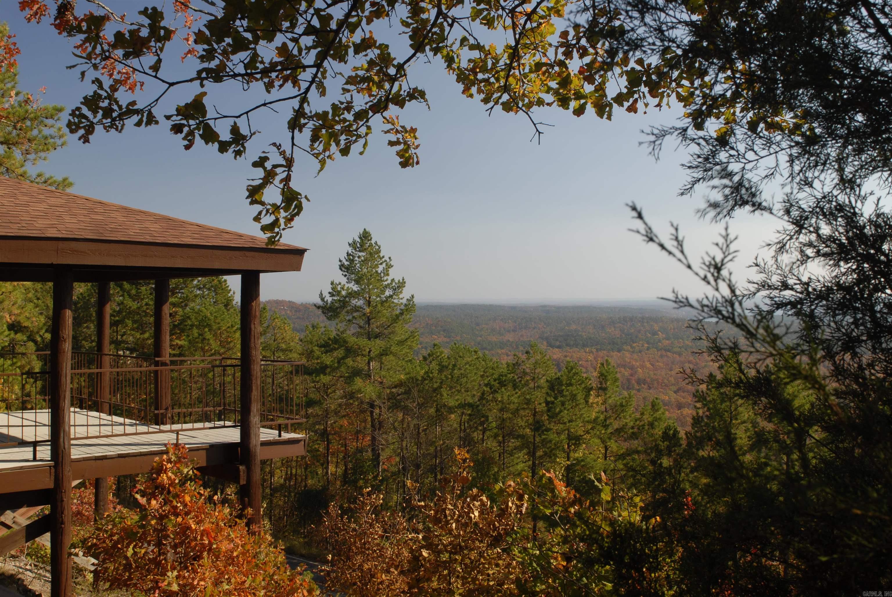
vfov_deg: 37.0
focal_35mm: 36
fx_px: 893
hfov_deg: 53.1
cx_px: 446
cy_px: 298
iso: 100
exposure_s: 1/20
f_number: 11
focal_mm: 24
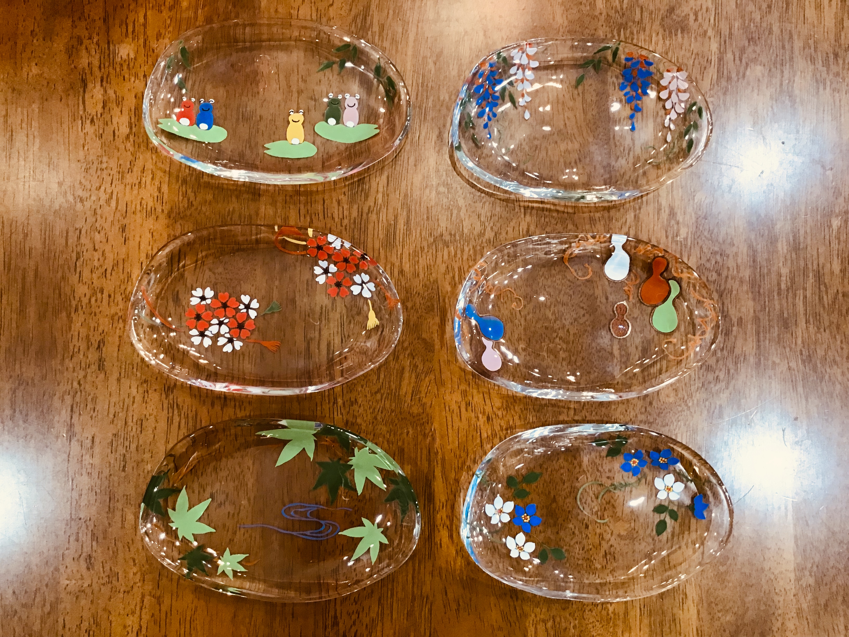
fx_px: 760
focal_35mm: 31
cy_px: 318
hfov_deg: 58.4
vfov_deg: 45.4
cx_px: 424
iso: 100
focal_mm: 3.3
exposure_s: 1/30
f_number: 2.4
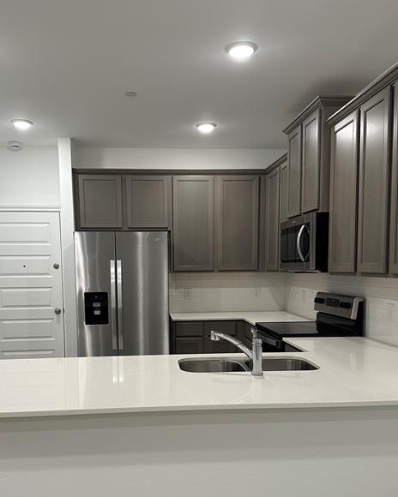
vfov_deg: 56.6
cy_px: 307
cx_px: 178
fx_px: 456
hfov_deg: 47.0
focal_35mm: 31
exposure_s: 1/120
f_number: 1.78
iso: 200
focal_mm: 6.86
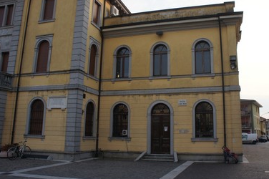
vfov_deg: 39.9
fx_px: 246
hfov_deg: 56.9
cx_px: 160
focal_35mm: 33
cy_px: 80
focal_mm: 18
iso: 500
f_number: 6.3
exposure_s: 1/250
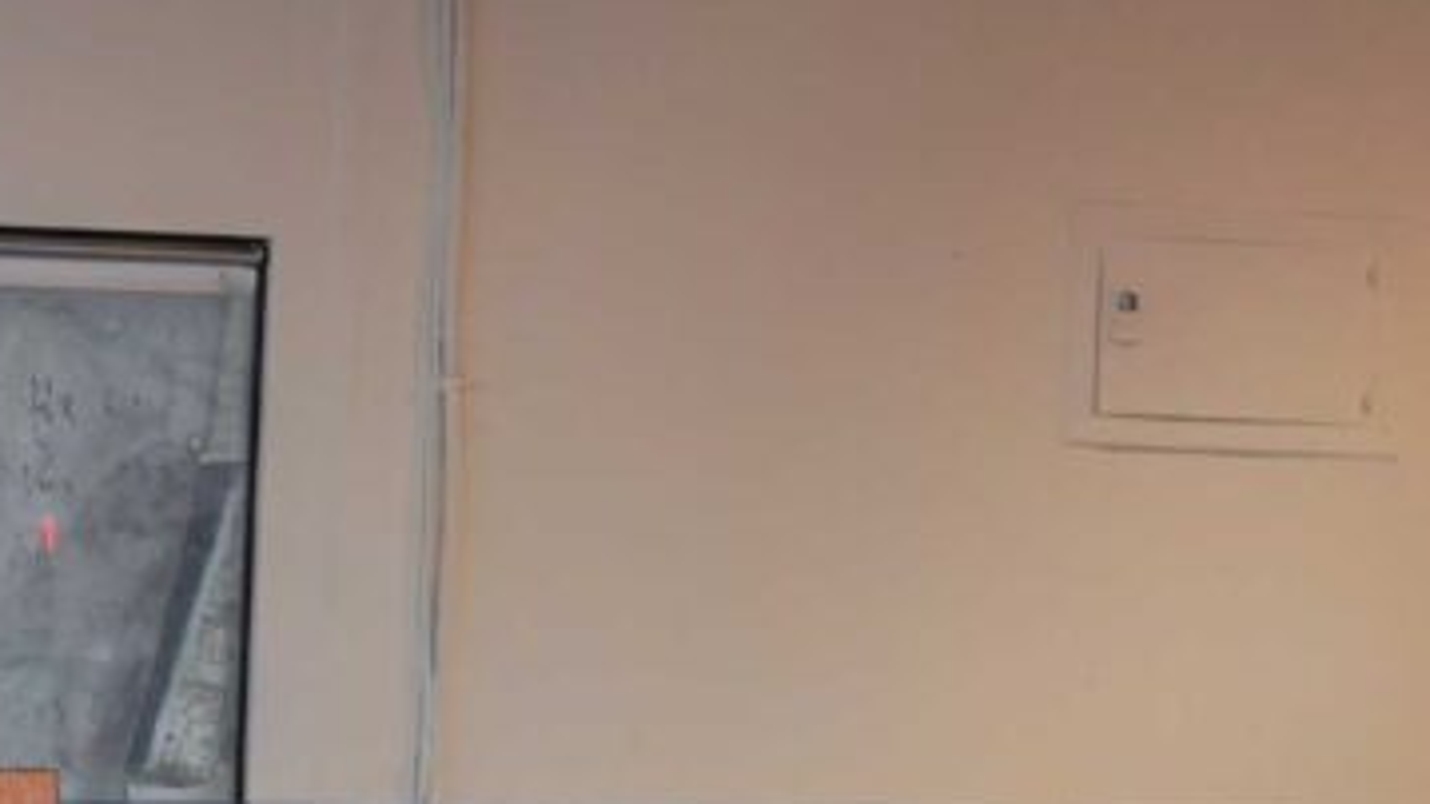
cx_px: 2131
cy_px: -241
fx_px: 12741
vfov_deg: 3.6
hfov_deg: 6.3
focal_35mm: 336
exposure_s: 1/100
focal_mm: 45
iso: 100
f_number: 4.5
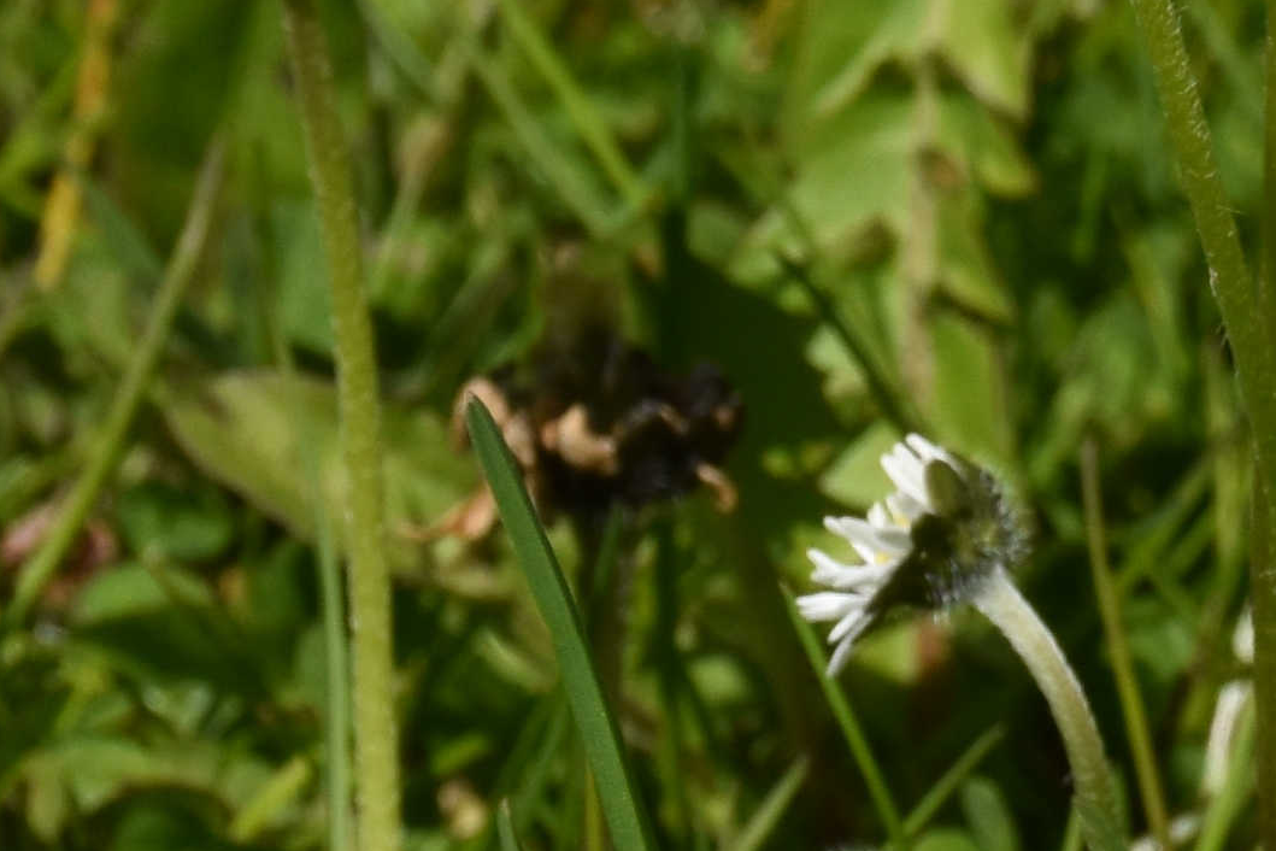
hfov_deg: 5.0
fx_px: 14460
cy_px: -234
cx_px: 2705
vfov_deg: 3.4
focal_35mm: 408
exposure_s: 1/500
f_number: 11
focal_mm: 48
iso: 200
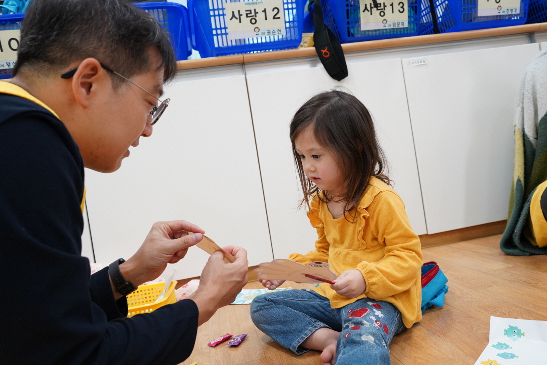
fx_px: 425
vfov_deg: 46.4
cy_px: 182
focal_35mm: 28
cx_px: 274
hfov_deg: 65.5
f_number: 5.6
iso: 2500
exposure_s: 1/80
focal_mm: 28
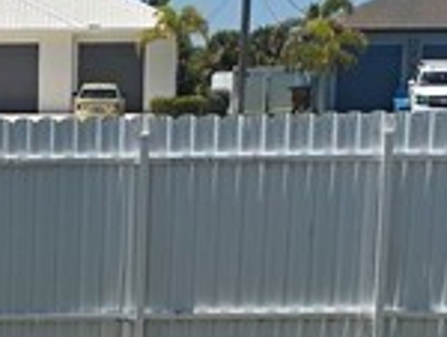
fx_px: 2031
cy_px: 588
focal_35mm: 157
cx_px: -137
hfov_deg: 12.2
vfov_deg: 9.1
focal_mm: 6.3
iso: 12
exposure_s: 1/1279
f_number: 1.7
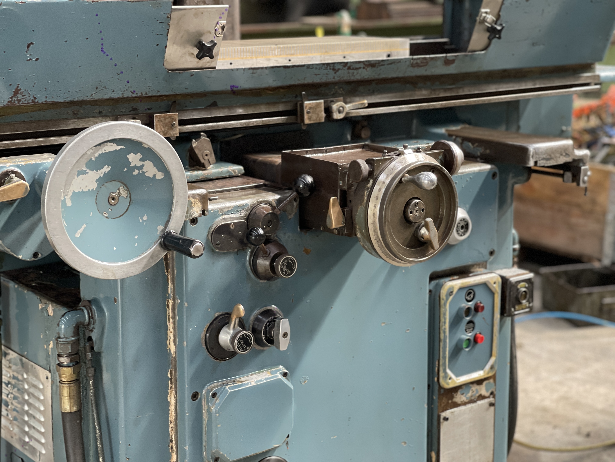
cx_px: 308
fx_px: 1137
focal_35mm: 64
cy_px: 231
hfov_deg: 30.3
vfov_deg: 22.9
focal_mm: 7.5
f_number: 2.2
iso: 250
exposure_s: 1/71
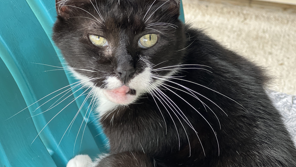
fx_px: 659
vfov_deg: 14.4
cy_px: 70
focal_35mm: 84
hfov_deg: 25.3
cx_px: 148
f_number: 2.8
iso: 125
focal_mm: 9
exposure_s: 1/121
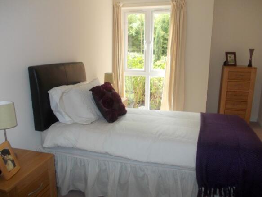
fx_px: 212
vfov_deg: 49.7
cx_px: 131
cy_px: 98
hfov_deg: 63.5
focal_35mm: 28
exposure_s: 1/30
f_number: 2.7
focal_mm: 4
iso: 80
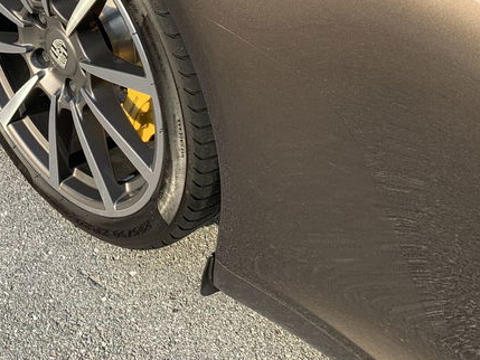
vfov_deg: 22.3
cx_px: 77
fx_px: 860
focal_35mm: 62
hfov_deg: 30.2
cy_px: -38
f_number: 1.8
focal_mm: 4.25
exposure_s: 1/306
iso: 25
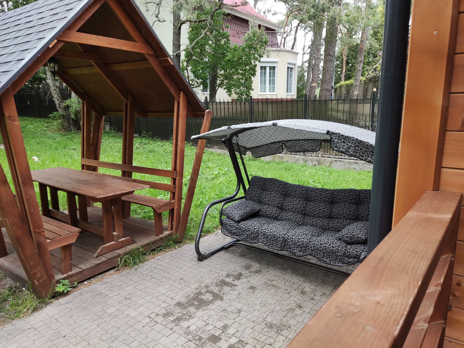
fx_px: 335
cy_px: 174
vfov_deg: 54.9
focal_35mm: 25
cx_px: 232
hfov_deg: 69.4
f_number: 1.79
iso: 51
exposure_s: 1/100
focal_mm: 4.71
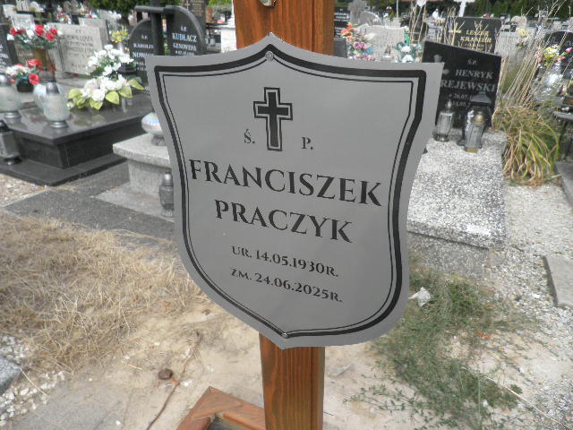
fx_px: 397
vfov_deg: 56.8
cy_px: 215
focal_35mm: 24
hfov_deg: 71.6
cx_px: 286
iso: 64
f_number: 8.3
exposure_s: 1/100
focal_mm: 4.3
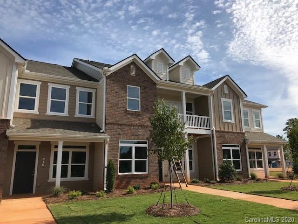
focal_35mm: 28
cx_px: 149
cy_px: 112
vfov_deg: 49.7
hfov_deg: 63.4
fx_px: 241
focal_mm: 3.99
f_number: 1.8
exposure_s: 1/3096
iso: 20
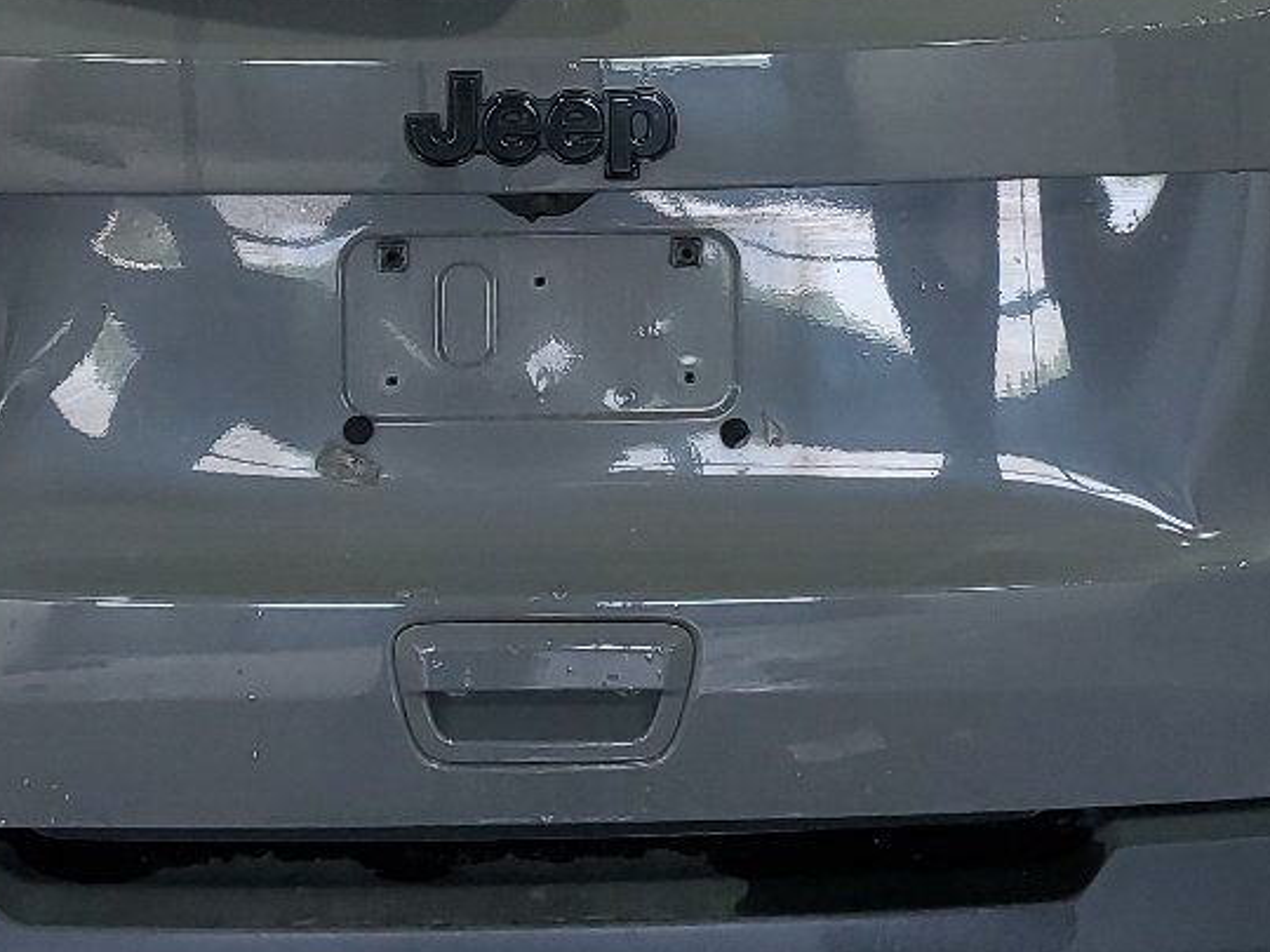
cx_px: 572
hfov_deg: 25.3
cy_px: 190
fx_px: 2825
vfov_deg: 19.0
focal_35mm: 77
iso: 56
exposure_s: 1/60.2
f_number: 1.5
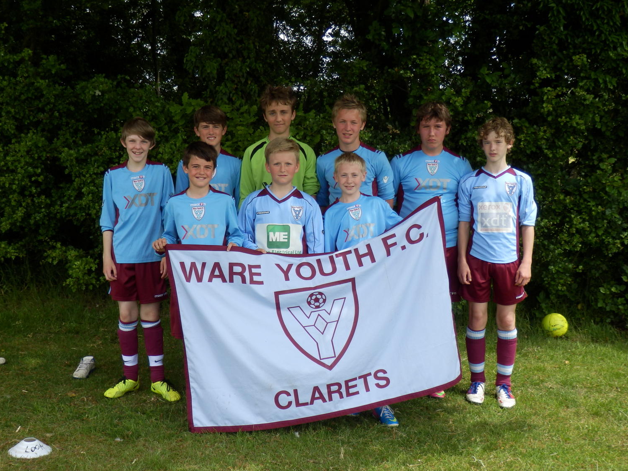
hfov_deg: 39.7
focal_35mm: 48
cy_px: 246
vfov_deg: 30.3
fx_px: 871
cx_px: 311
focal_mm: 8
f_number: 3.8
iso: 80
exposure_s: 1/320
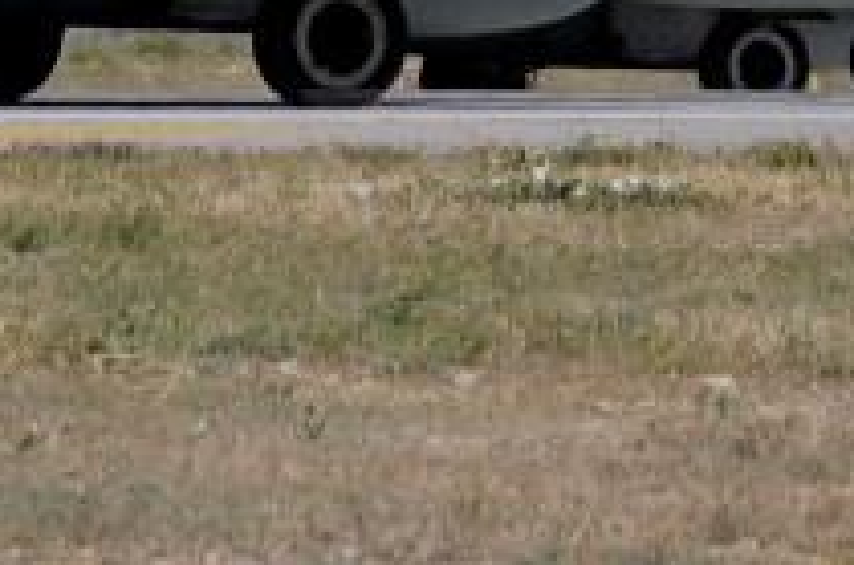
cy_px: -368
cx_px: 362
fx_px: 14223
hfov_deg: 3.4
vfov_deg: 2.3
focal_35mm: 601
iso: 200
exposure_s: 1/1000
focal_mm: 105
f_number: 8
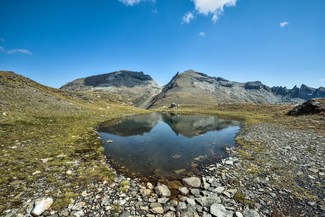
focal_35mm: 18
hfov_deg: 90.0
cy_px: 108
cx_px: 162
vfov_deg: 67.4
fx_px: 163
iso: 100
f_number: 11
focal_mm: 18
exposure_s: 1/80
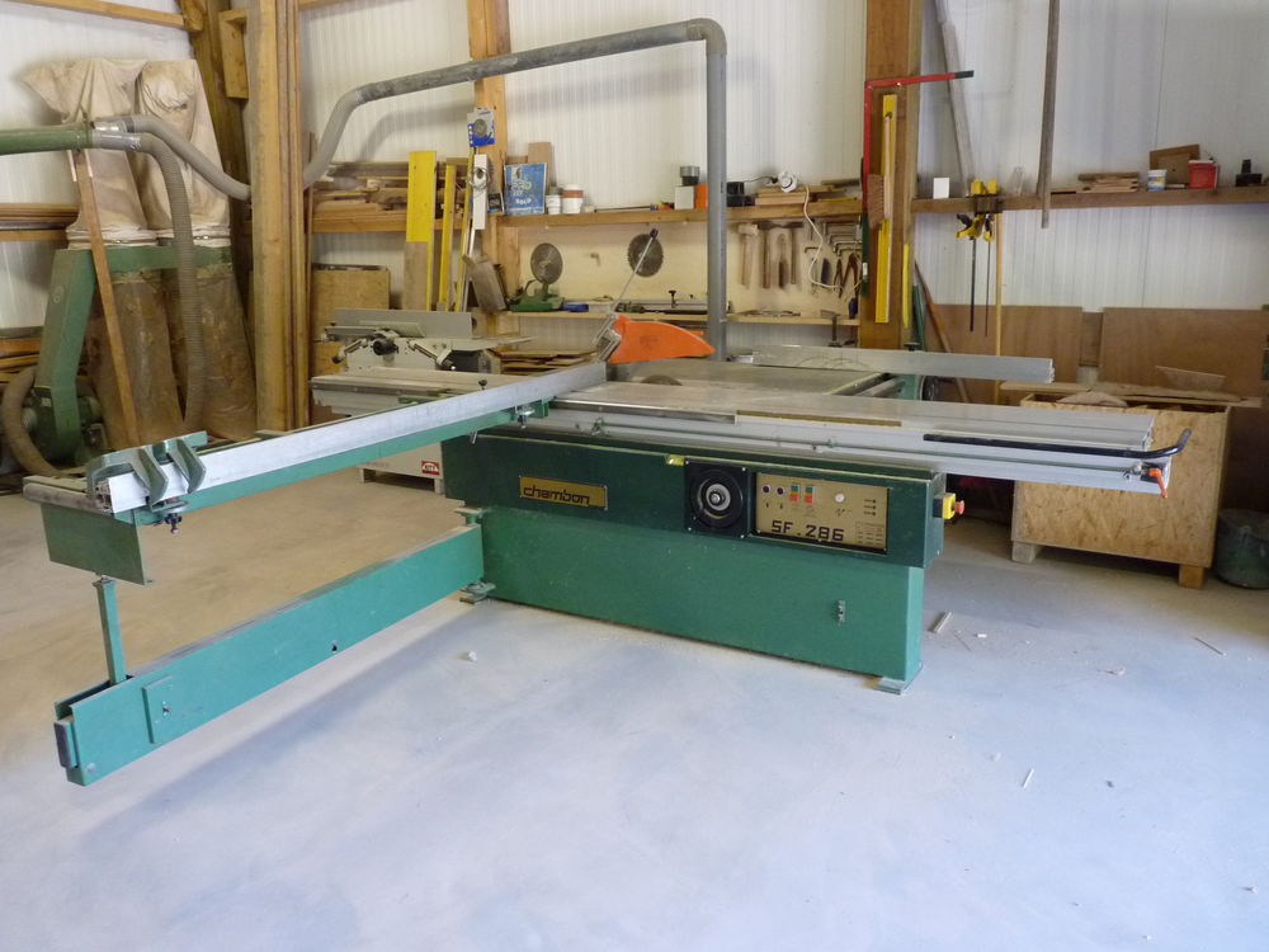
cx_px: 634
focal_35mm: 27
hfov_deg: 65.3
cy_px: 476
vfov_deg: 51.4
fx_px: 990
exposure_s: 1/25
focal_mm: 4.8
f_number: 2.8
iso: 400
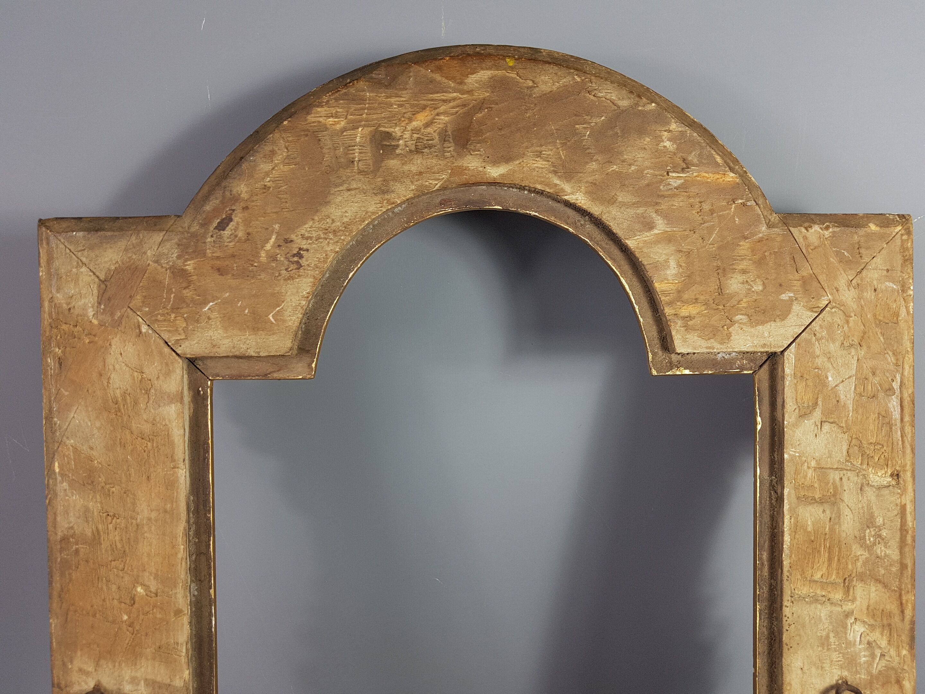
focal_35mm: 26
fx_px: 695
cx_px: 462
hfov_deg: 67.3
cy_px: 347
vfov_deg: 53.1
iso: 50
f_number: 1.7
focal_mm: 4.2
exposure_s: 1/50
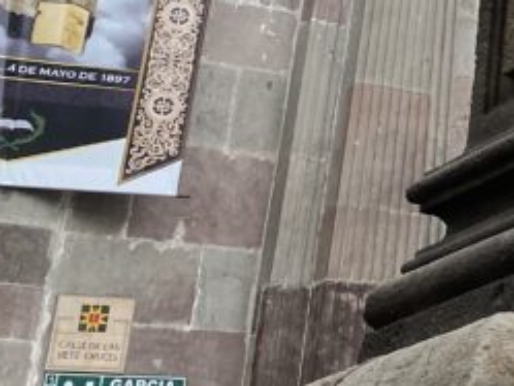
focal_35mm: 107
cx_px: 999
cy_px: -202
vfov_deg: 13.1
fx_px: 1590
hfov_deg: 15.2
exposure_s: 1/3049
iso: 32
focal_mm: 4.25
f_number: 1.8
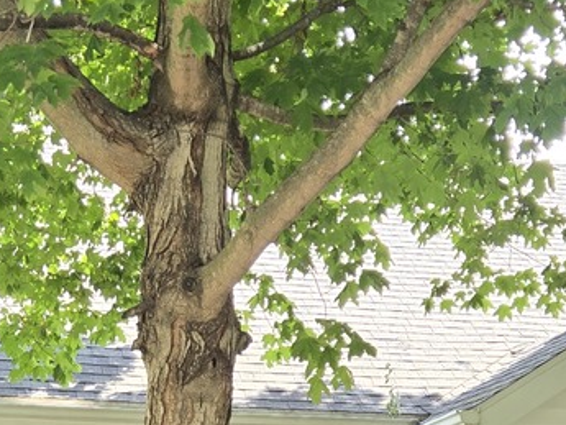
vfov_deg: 15.0
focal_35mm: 96
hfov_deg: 20.4
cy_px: 486
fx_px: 1570
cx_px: 187
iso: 64
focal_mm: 5.4
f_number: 1.8
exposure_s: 1/180
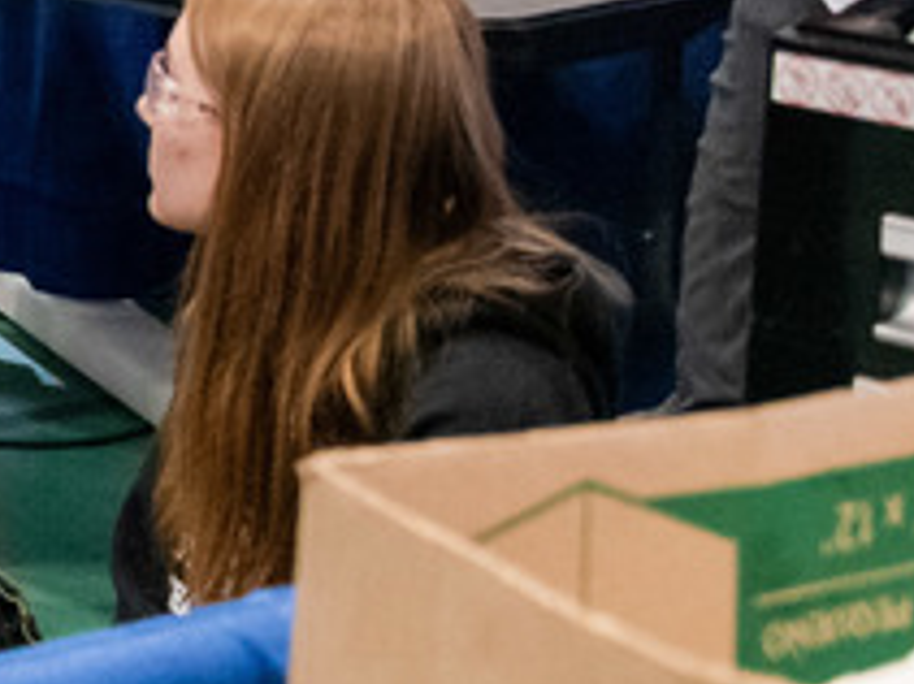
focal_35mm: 159
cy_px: 43
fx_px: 4196
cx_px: -1005
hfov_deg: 11.1
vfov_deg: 9.3
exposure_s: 1/250
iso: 6400
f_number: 5
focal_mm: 34
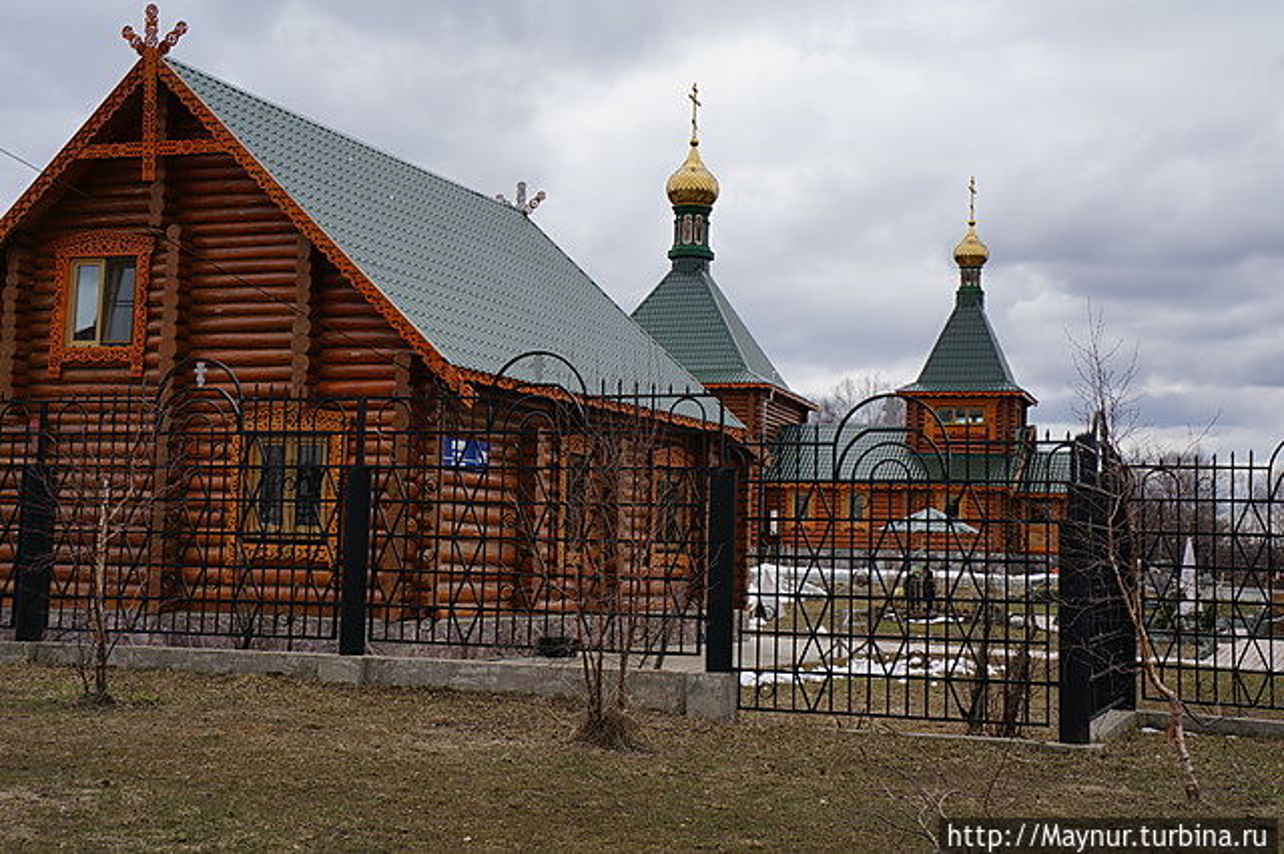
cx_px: 642
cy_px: 427
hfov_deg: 41.1
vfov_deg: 28.0
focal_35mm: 48
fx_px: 1711
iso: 100
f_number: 13
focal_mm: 32
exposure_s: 1/125
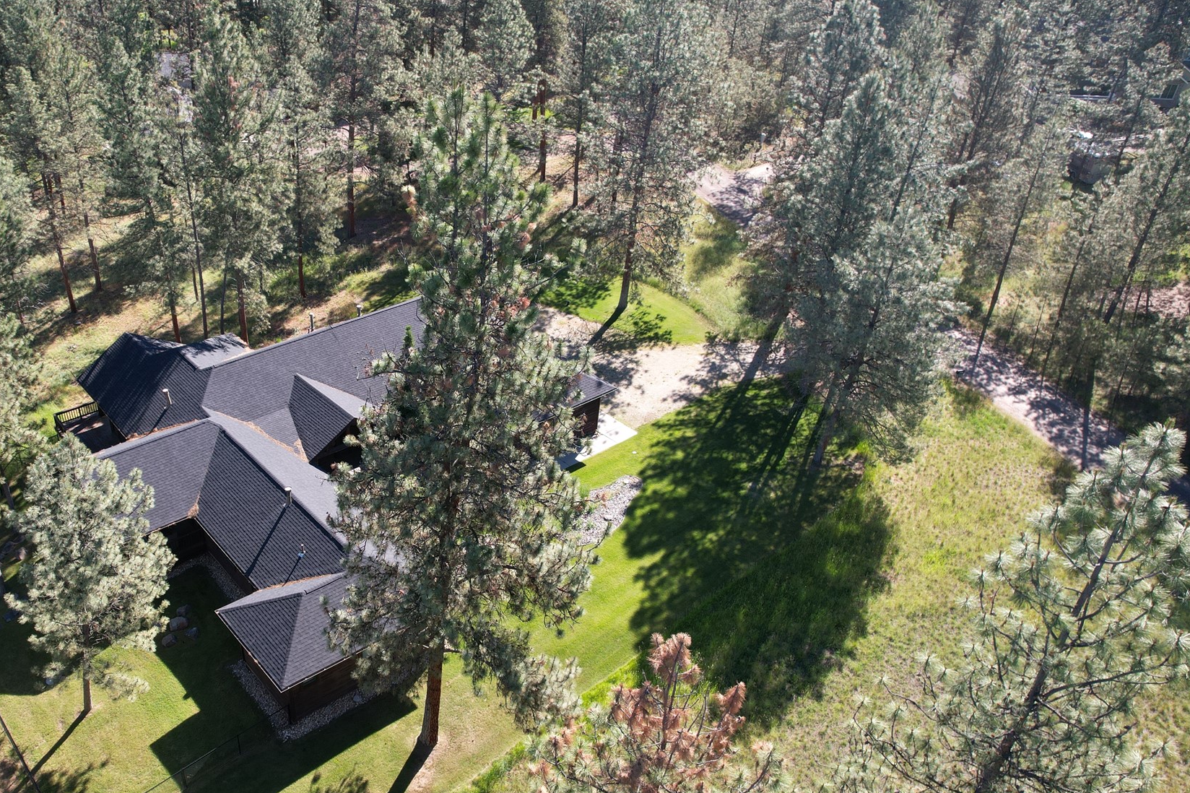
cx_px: 410
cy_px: 465
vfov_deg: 44.8
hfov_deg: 62.3
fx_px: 958
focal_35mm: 29
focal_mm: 8.38
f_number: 2.8
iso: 100
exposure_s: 1/500
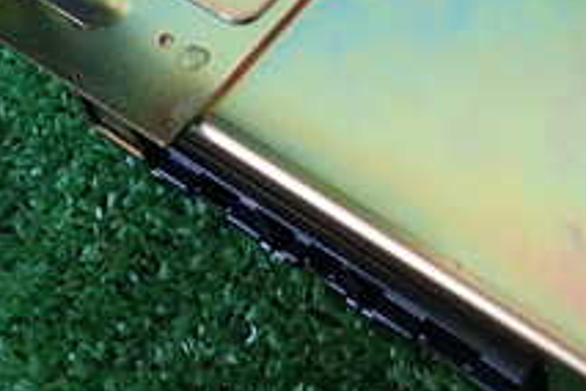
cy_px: -121
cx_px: 512
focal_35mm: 88
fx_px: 1432
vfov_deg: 14.8
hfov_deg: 22.6
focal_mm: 5.4
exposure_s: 1/60
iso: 200
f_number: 2.3
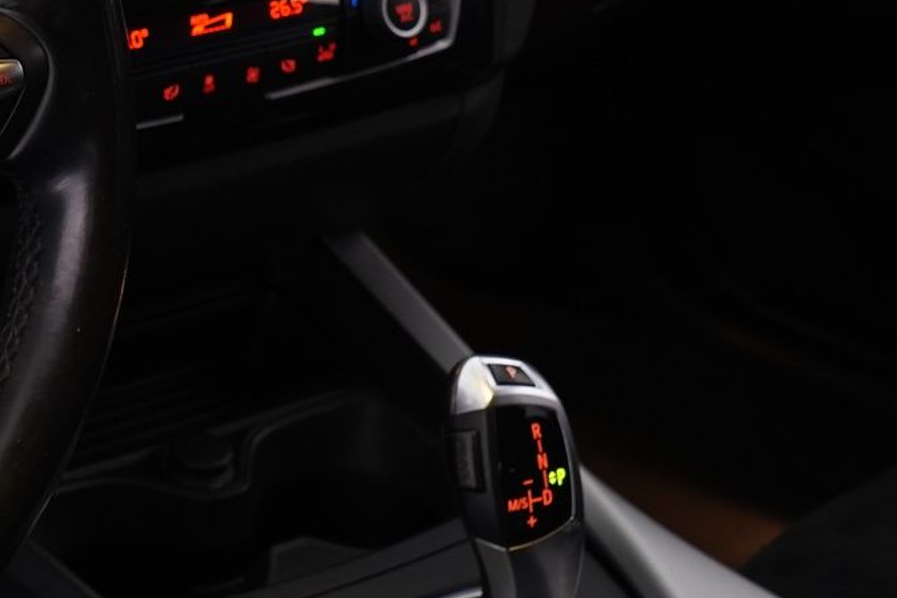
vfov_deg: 13.1
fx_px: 2592
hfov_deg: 18.9
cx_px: -87
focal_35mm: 104
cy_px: 113
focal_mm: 28
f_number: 5
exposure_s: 1/10
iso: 1000
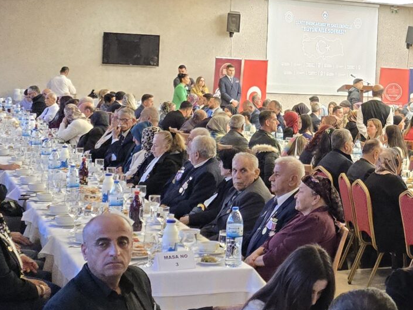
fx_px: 1002
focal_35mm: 84
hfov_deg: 21.6
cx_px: 498
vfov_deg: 17.5
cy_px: 98
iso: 500
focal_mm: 6.3
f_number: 1.7
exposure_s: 1/100
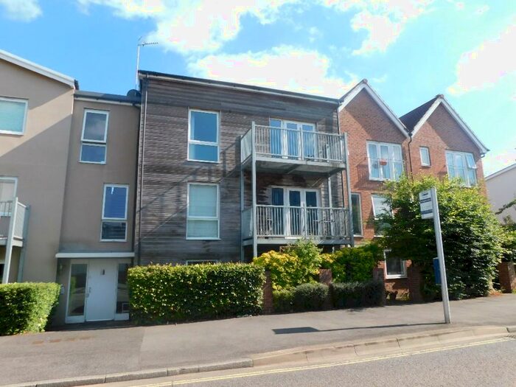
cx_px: 258
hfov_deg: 71.6
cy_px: 194
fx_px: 358
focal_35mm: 24
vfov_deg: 56.8
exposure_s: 1/800
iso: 125
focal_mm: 4.1
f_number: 3
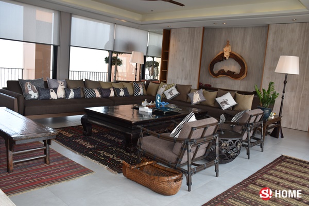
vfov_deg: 43.6
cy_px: 103
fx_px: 257
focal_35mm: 30
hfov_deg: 61.9
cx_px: 154
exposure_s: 1/125
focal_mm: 20
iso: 250
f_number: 5.6
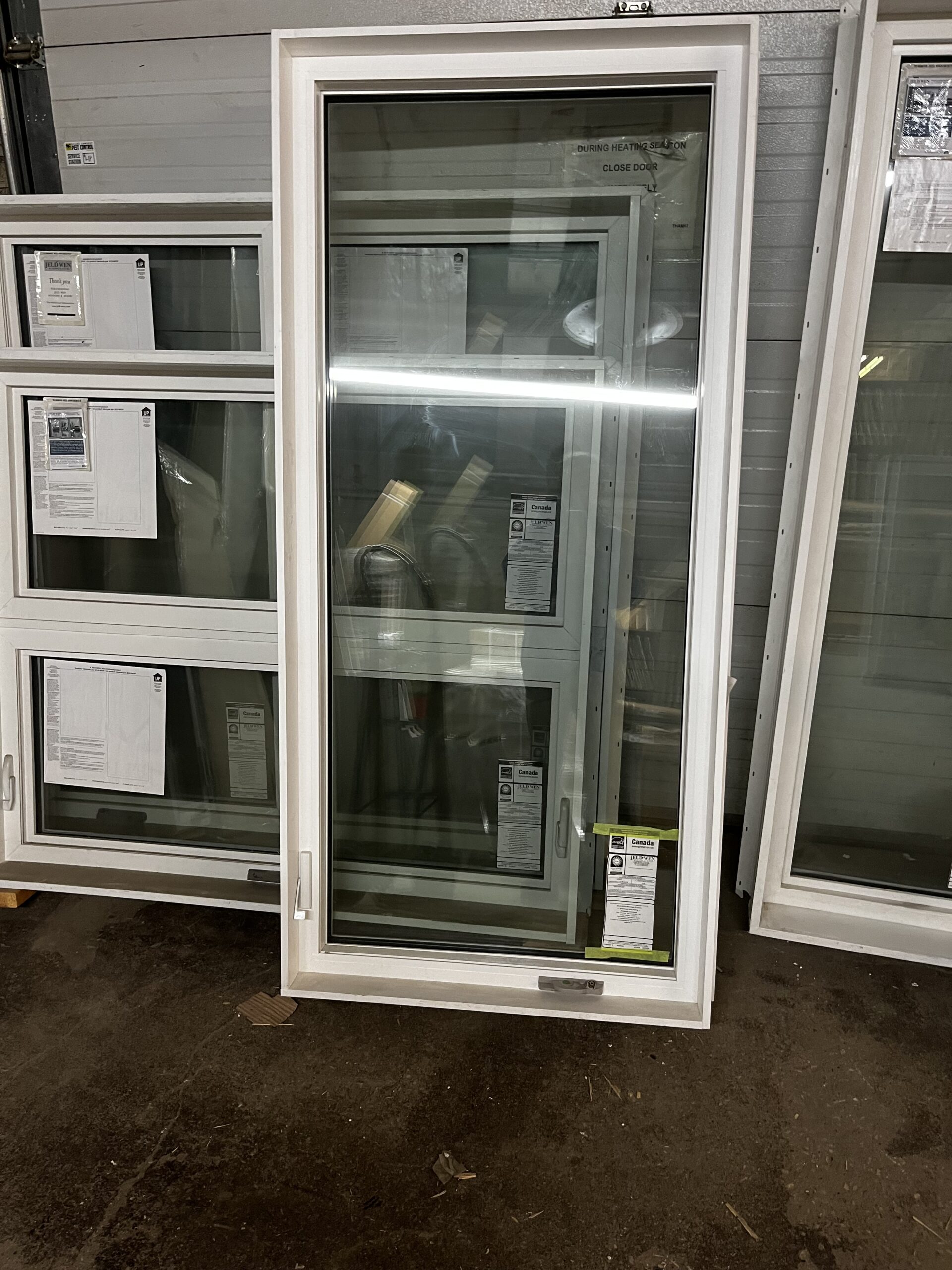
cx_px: 476
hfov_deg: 53.1
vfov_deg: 67.3
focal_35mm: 26
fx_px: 953
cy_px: 635
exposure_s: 1/60
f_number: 1.6
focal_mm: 5.1
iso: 160
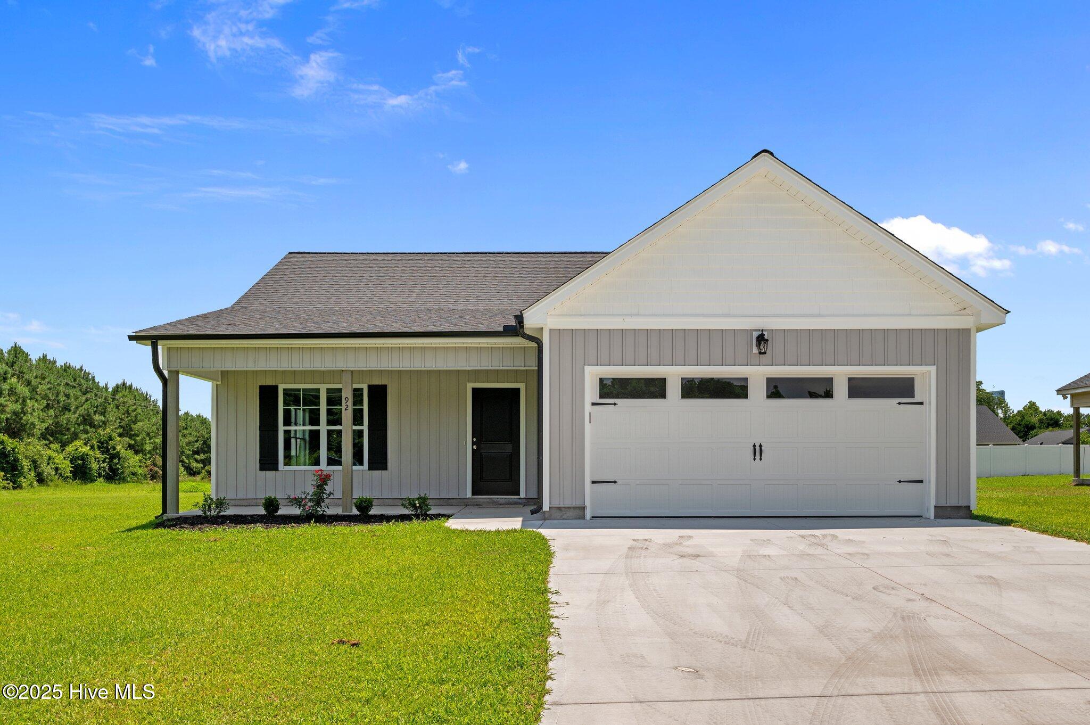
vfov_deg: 44.9
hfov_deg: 63.7
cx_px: 545
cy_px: 362
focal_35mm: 29
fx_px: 877
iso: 250
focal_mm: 29
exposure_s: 1/800
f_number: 8
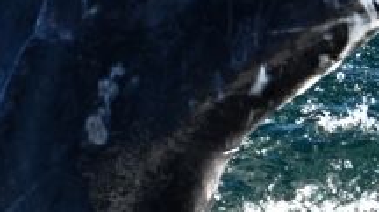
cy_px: -18
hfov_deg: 2.5
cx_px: 251
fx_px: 8574
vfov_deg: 1.4
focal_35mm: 854
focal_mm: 220
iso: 1800
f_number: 5.6
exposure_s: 1/8000
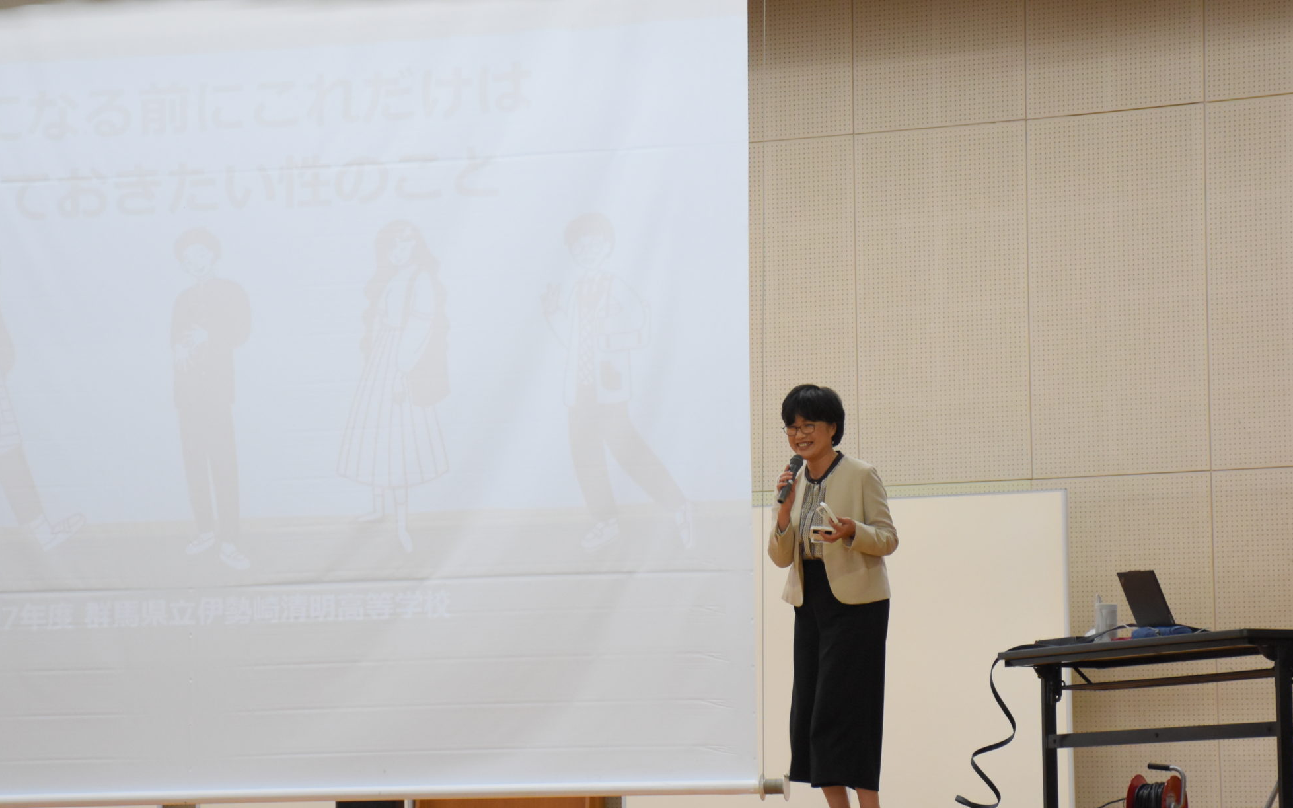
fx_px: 4933
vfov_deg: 9.4
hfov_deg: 14.9
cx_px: 557
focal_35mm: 140
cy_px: 453
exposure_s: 1/125
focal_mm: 70
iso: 1250
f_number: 5
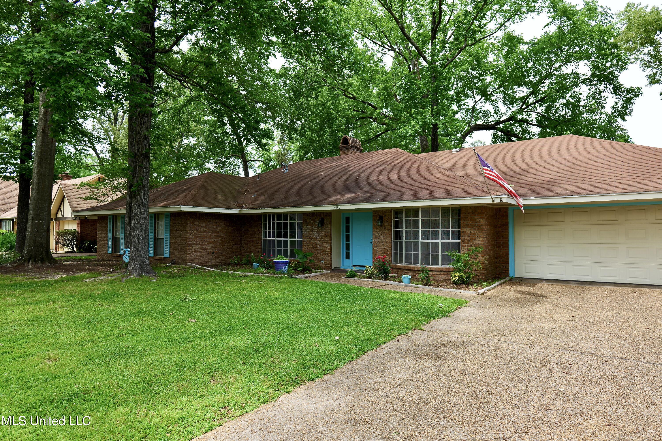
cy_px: 220
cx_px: 331
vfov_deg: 59.5
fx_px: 386
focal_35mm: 21
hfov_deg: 81.2
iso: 100
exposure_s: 1/160
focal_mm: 21
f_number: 5
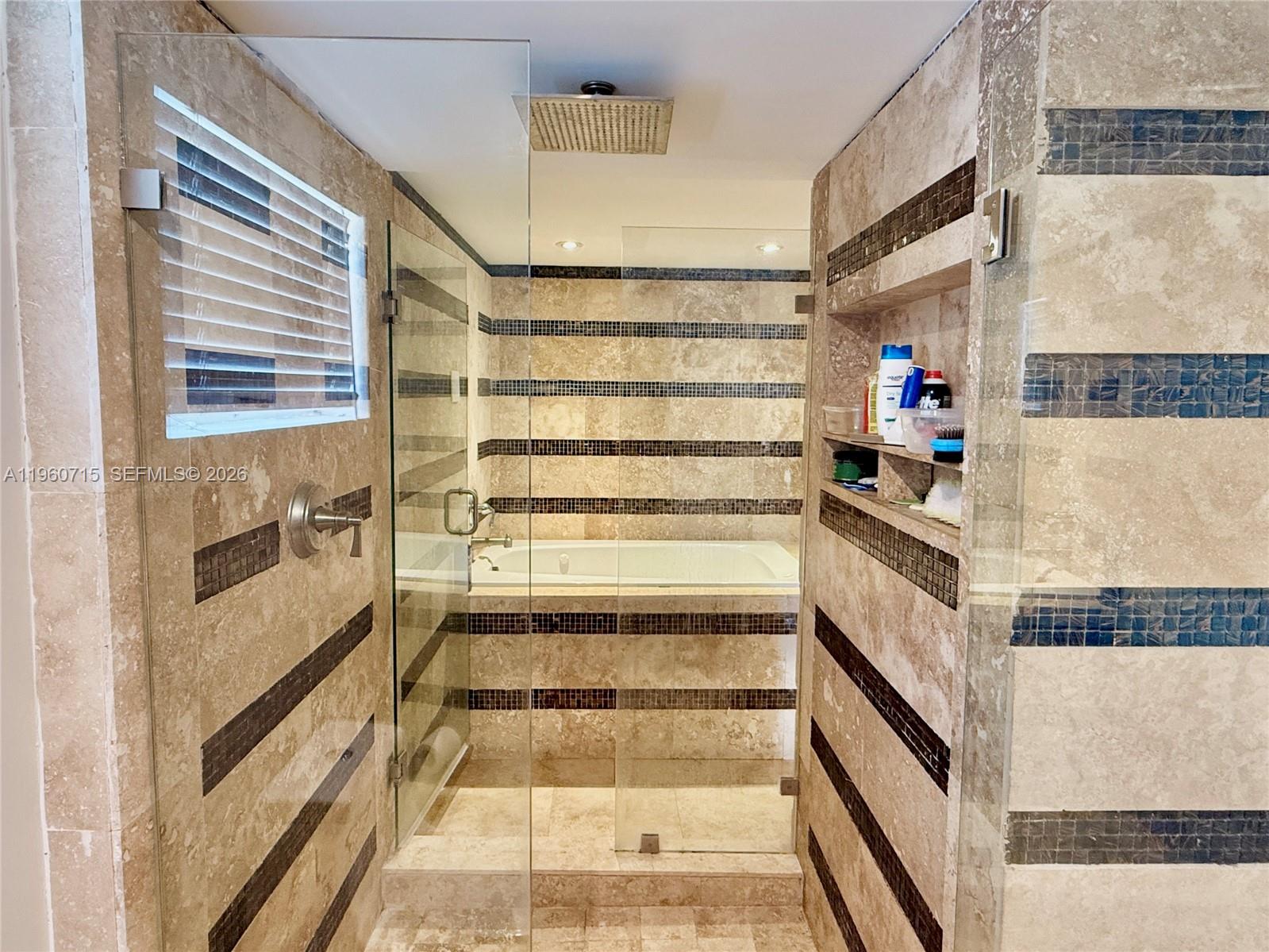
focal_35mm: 14
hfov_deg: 102.1
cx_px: 634
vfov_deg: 85.7
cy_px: 476
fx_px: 513
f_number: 2.2
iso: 400
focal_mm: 2.22
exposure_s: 1/60
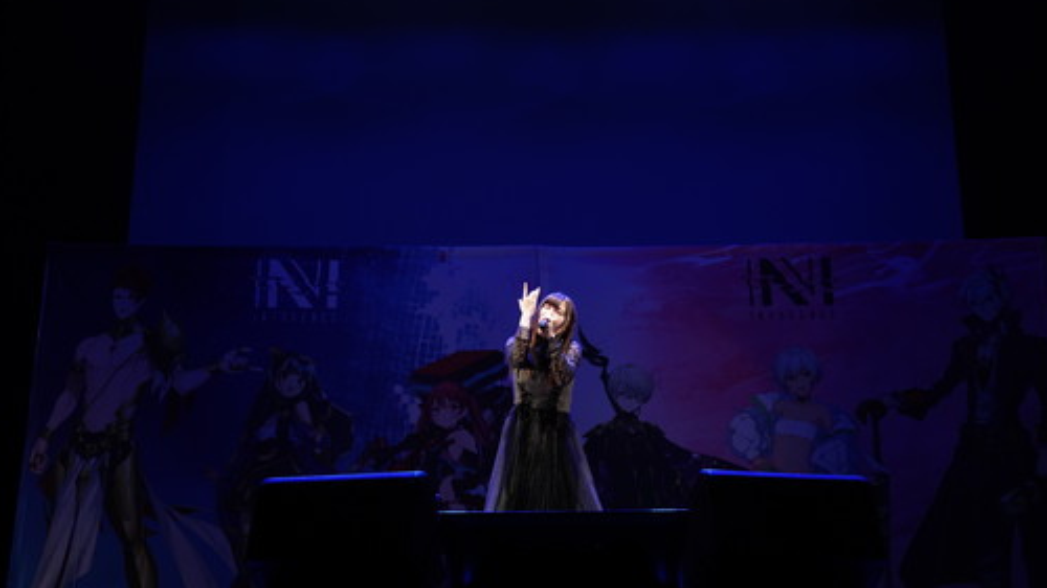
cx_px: 532
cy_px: 309
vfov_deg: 26.4
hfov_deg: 45.4
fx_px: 1252
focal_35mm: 45
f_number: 5
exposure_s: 1/125
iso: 2500
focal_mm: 42.1
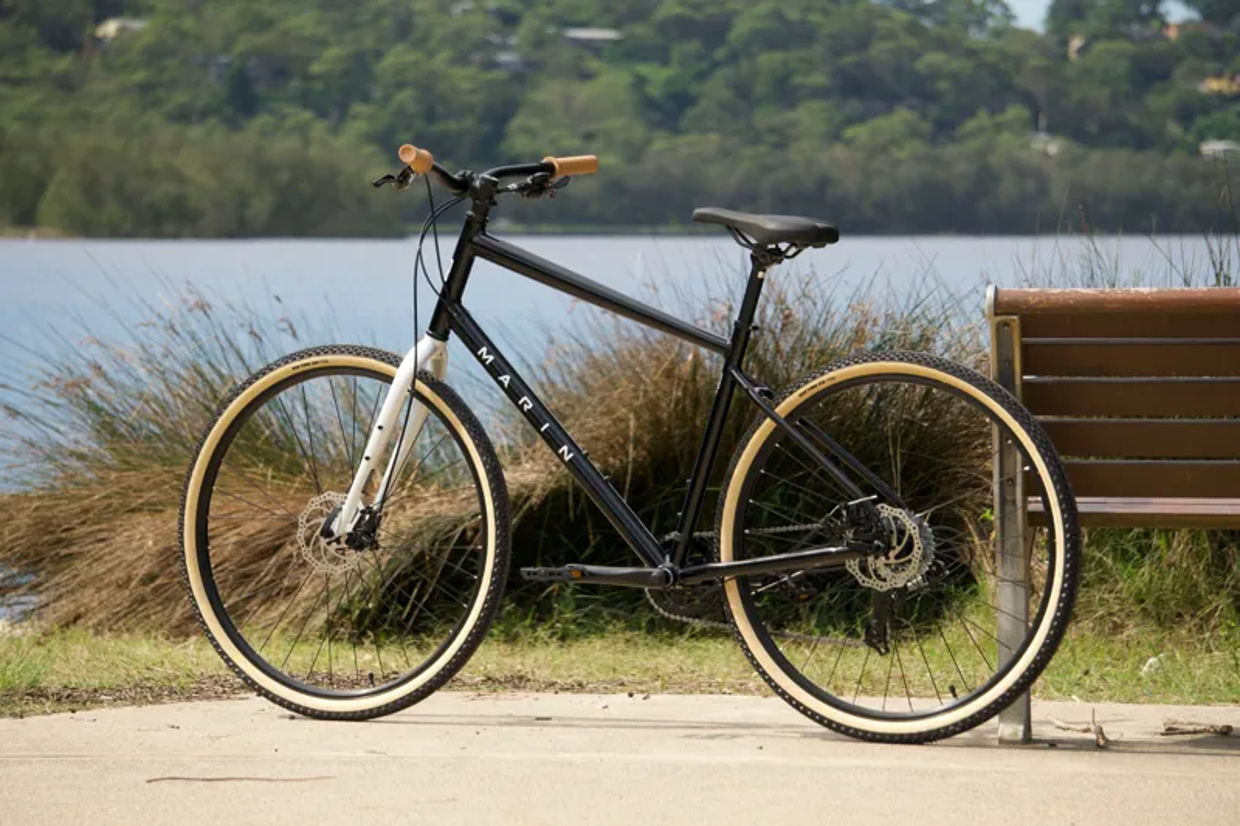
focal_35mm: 180
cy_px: 413
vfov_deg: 7.6
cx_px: 620
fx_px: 6198
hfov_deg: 11.4
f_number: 5.6
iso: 200
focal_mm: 120
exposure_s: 1/250
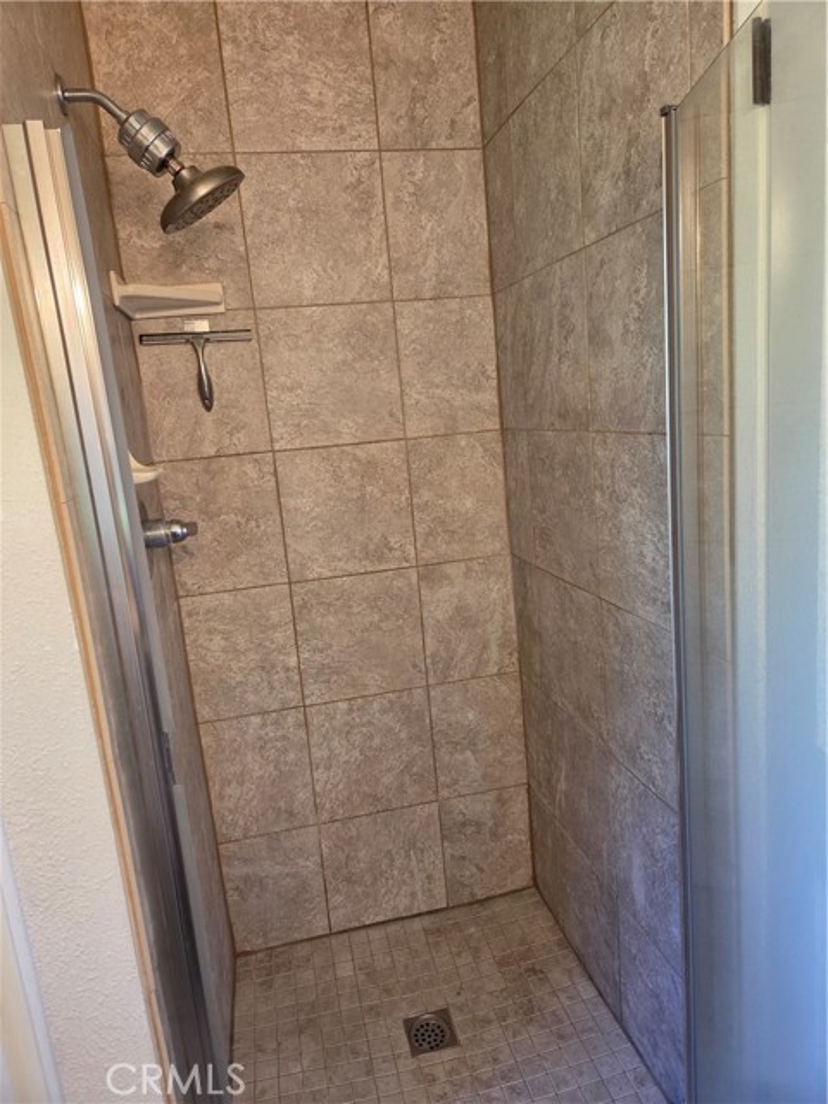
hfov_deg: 58.9
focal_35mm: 23
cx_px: 414
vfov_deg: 73.9
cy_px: 552
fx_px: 734
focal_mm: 5.4
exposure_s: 1/120
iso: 400
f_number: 1.8
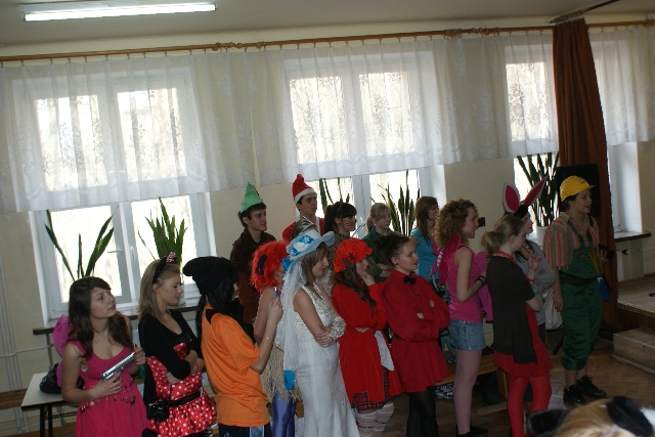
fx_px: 710
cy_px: 218
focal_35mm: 39
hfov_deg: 49.5
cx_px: 328
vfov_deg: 34.2
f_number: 4.5
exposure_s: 1/80
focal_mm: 26
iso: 320
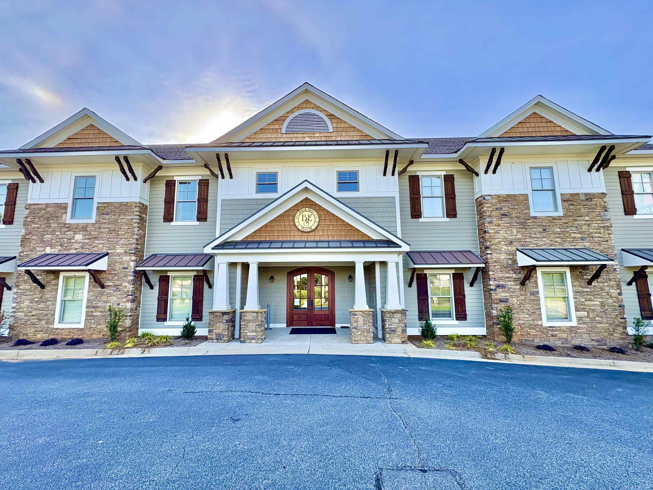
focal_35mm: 15
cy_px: 251
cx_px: 319
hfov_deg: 98.2
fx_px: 283
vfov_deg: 81.7
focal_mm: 2.22
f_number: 2.2
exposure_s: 1/482
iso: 64
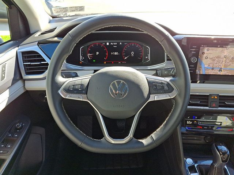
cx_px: 117
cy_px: 88
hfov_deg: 69.4
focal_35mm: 25
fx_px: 169
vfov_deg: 54.9
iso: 25
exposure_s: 1/127
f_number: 1.8
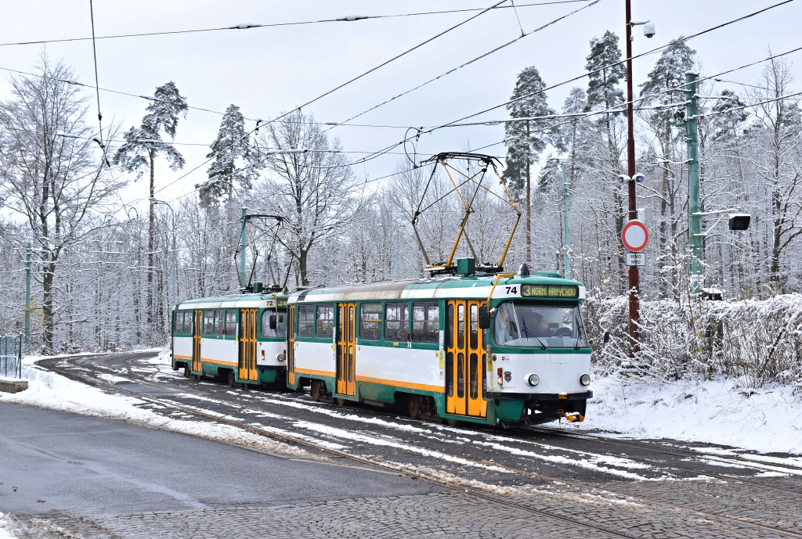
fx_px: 1072
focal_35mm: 48
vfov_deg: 28.2
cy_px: 270
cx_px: 401
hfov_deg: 41.0
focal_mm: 32
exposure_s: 1/200
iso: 320
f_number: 7.1
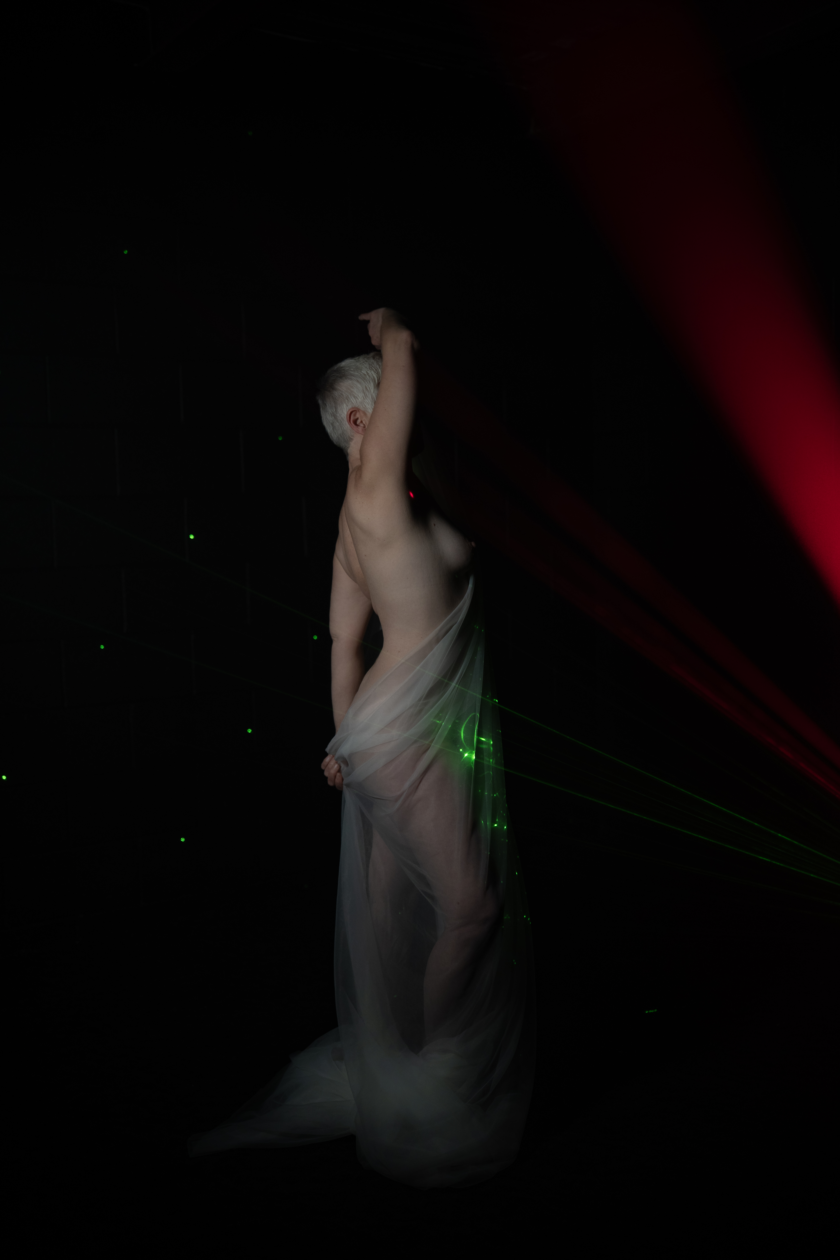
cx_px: 420
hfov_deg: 37.9
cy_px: 630
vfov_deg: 54.4
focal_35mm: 35
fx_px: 1225
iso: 400
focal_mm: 35
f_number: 2
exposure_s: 1/160
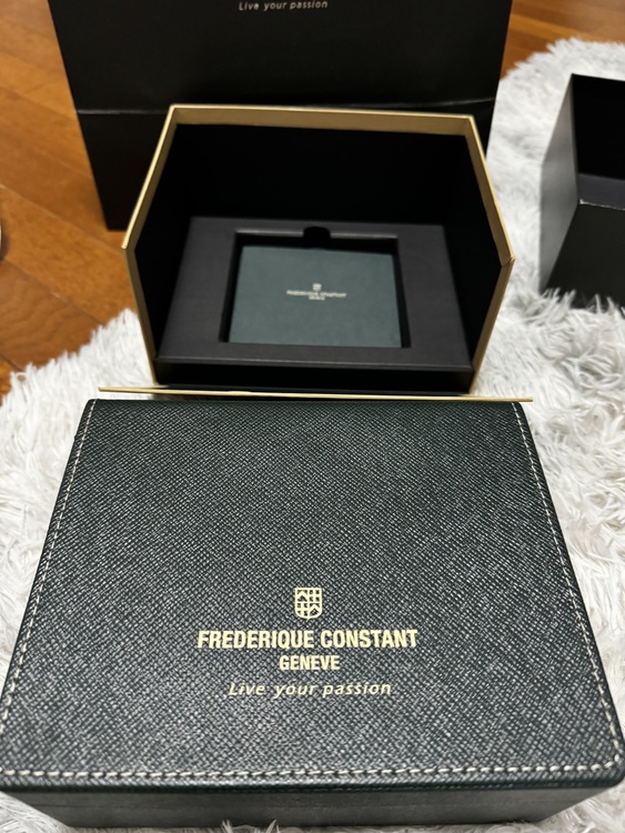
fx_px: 577
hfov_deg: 56.8
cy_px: 416
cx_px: 312
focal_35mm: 24
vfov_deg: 71.6
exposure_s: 1/43
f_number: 1.78
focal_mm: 6.76
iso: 800
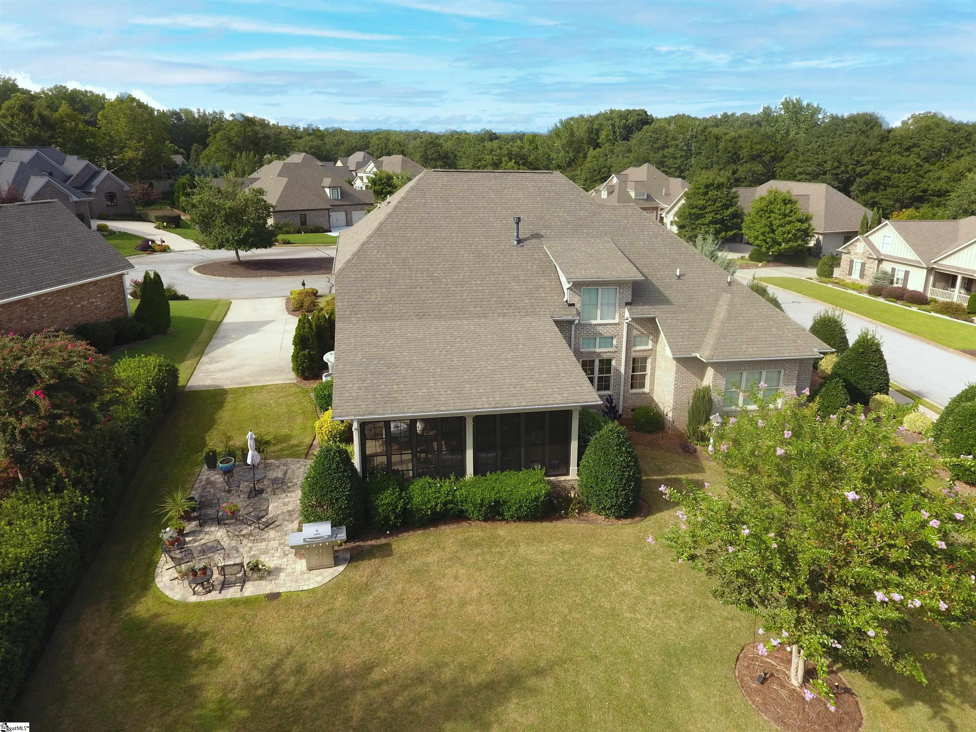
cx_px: 488
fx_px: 564
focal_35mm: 20
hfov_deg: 81.7
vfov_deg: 66.0
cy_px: 366
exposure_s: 1/300
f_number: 2.8
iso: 100
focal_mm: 3.61
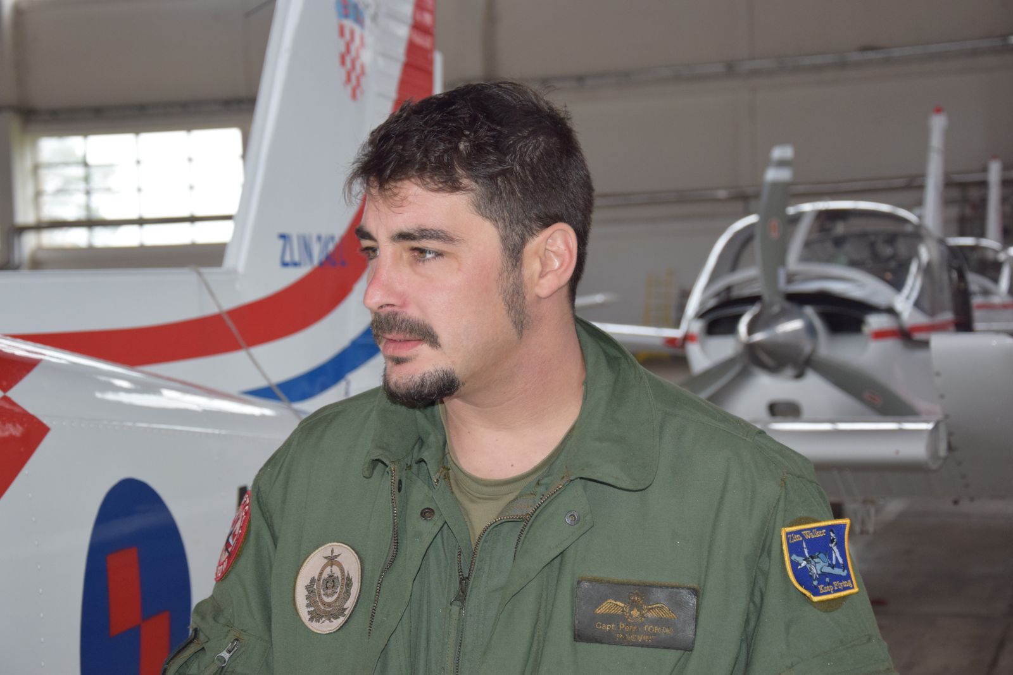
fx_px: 1899
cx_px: 506
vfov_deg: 20.2
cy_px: 338
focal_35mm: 68
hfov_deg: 29.9
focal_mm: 45
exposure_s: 1/125
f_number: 5.6
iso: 800
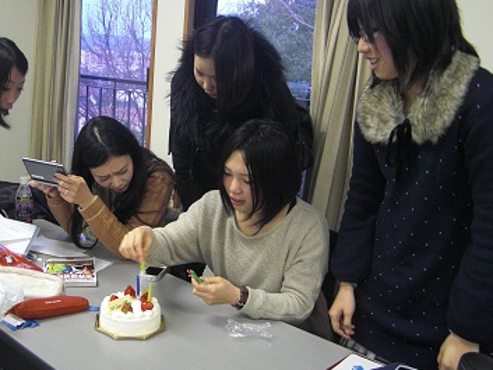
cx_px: 190
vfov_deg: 35.1
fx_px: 584
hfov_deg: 45.4
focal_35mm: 41
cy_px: 196
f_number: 2.7
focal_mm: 5.8
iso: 200
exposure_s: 1/20
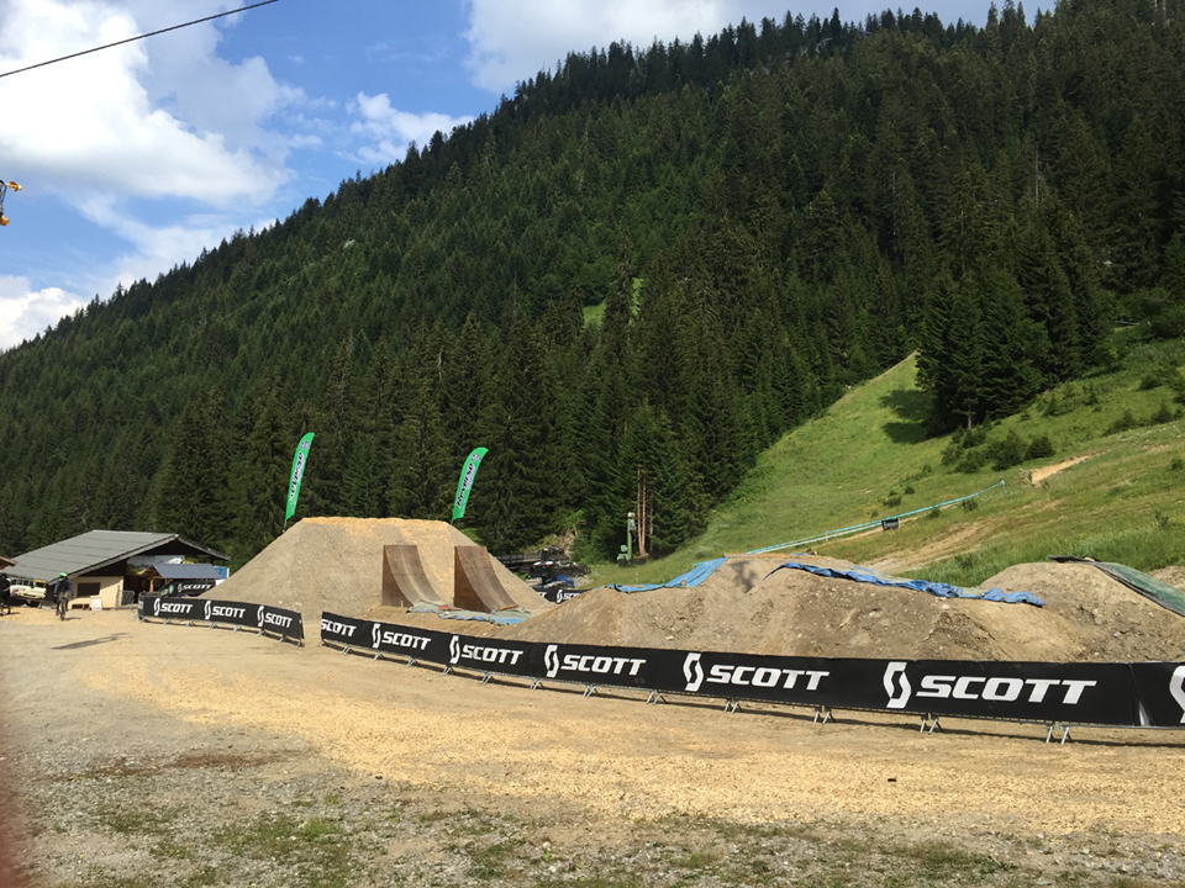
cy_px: 444
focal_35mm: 29
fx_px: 993
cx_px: 592
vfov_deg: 48.2
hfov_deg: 61.7
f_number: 2.2
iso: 32
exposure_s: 1/1130
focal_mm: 4.15
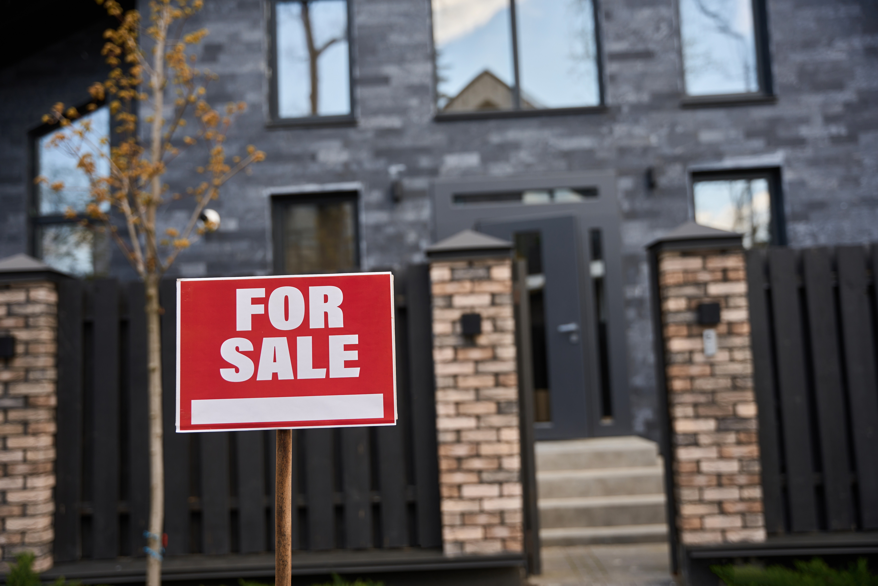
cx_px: 439
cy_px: 293
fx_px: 871
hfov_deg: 53.5
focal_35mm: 36
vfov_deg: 37.2
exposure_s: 1/640
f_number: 2.8
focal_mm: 35.7
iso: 160
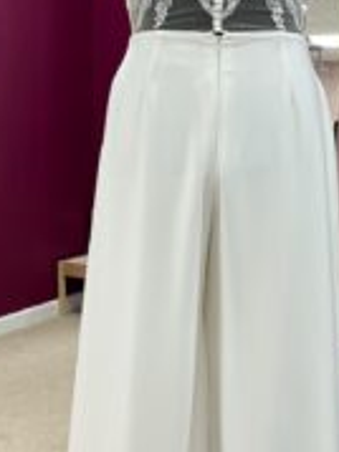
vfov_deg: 31.1
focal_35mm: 62
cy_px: 186
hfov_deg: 23.6
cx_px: 210
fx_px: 811
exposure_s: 1/100
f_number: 1.6
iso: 100
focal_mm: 5.1
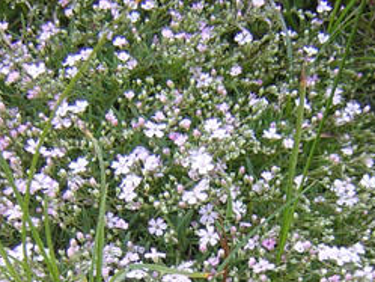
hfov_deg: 29.8
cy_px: 251
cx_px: 155
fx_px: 704
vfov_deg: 22.1
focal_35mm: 65
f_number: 2.6
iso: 100
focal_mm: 4.7
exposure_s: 1/59.8
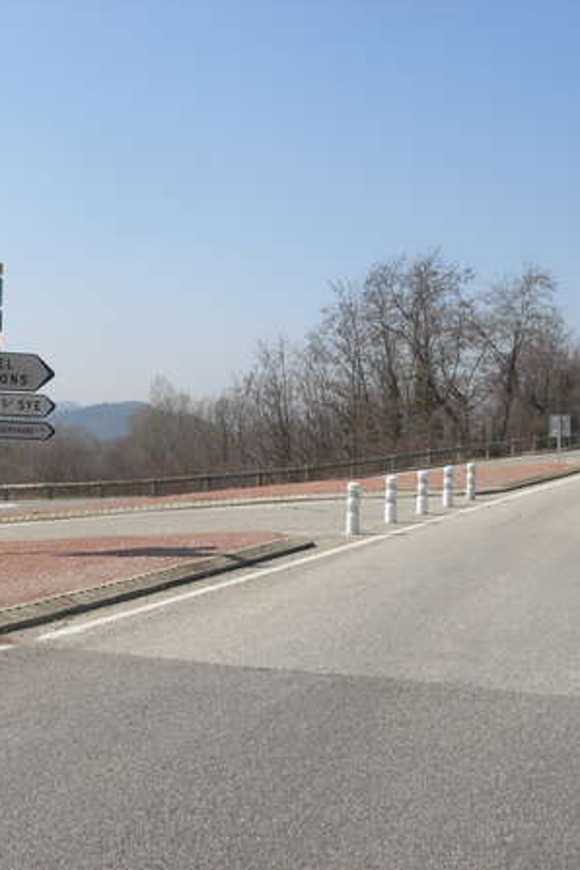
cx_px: 109
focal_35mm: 53
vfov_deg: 37.5
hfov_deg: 25.1
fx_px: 1281
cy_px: 434
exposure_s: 1/512
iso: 79
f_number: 4.9
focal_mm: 6.3
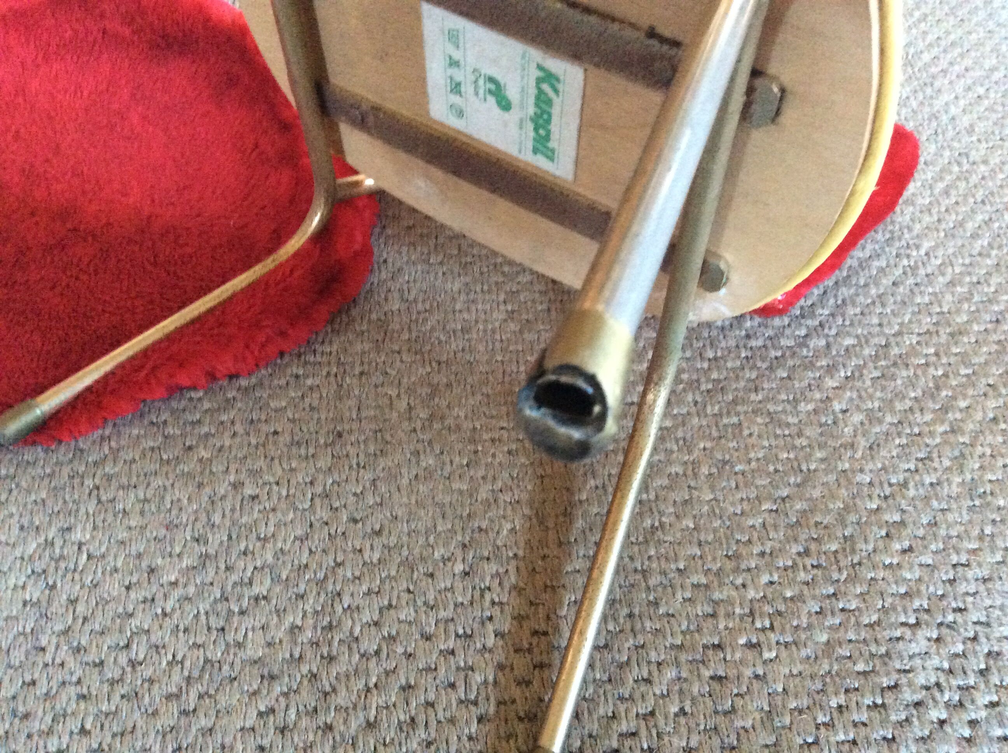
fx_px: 930
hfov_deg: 56.9
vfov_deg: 44.1
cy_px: 376
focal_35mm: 32
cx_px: 504
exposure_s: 1/17
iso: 500
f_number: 2.4
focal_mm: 3.3
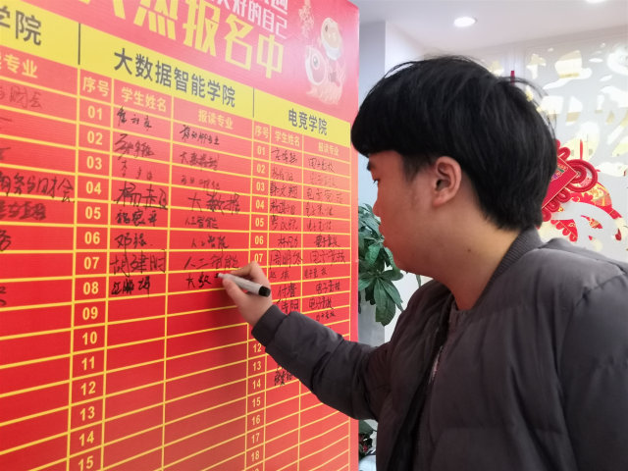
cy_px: 236
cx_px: 314
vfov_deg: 45.4
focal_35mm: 31
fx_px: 562
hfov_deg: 58.4
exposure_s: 1/33.3
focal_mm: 3.95
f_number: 1.8
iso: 320
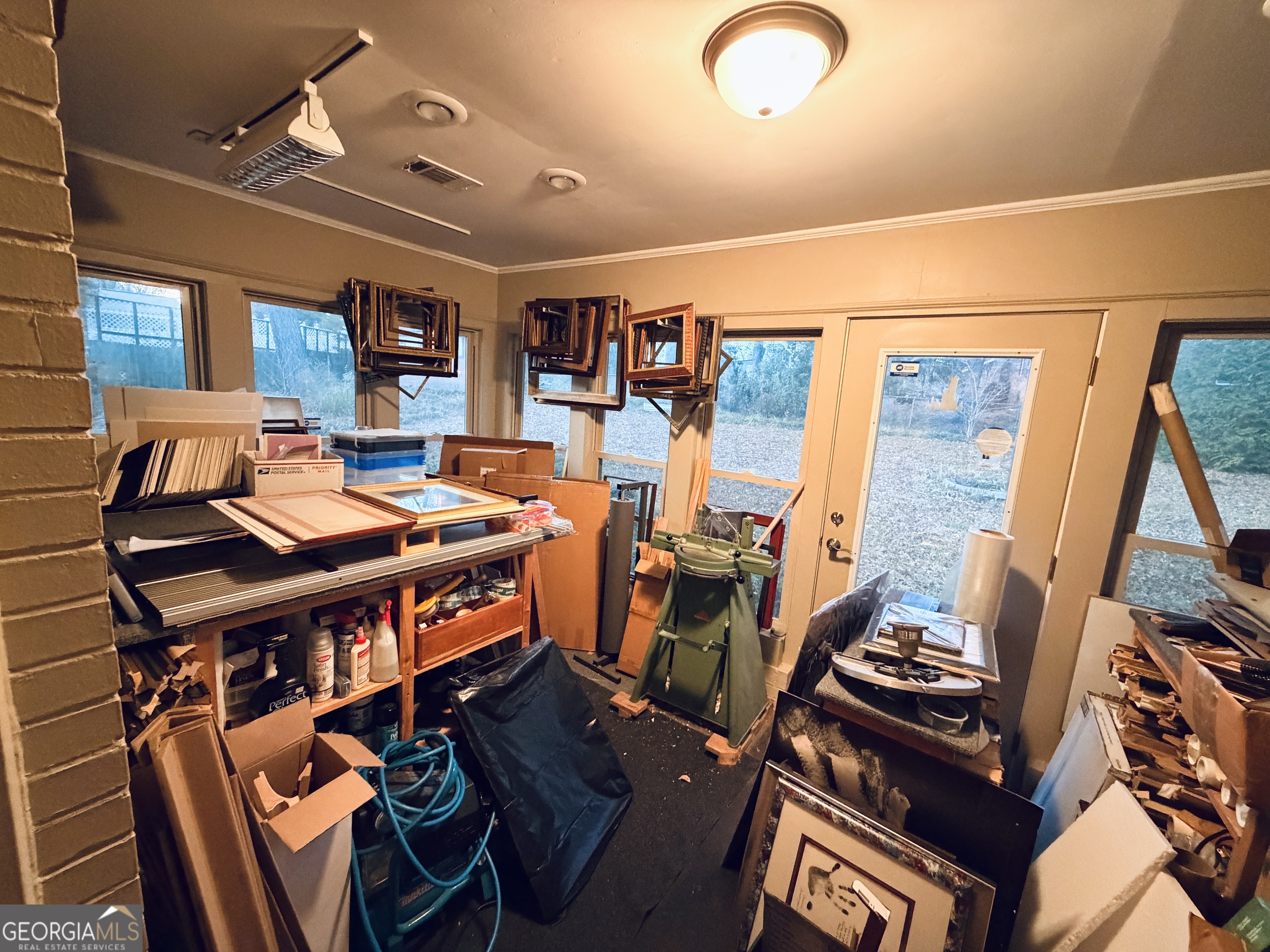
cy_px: 476
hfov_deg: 102.1
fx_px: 514
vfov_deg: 85.7
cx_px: 635
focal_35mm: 14
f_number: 2.2
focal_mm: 2.22
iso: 1250
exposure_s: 1/60
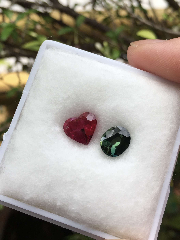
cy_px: 120
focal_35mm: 29
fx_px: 201
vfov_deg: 61.7
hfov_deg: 48.2
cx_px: 90
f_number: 2.2
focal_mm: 4.15
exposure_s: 1/635
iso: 25
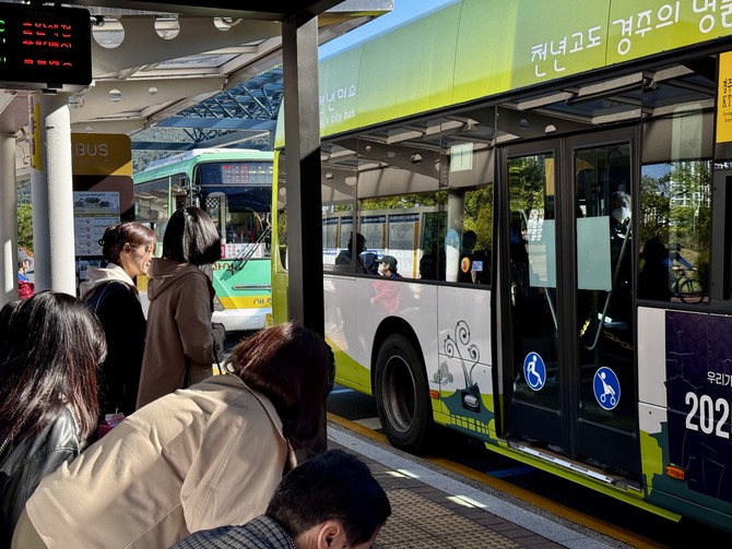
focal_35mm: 48
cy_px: 274
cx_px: 366
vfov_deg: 30.3
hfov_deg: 39.6
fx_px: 1015
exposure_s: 1/843
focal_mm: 6.76
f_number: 1.78
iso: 64
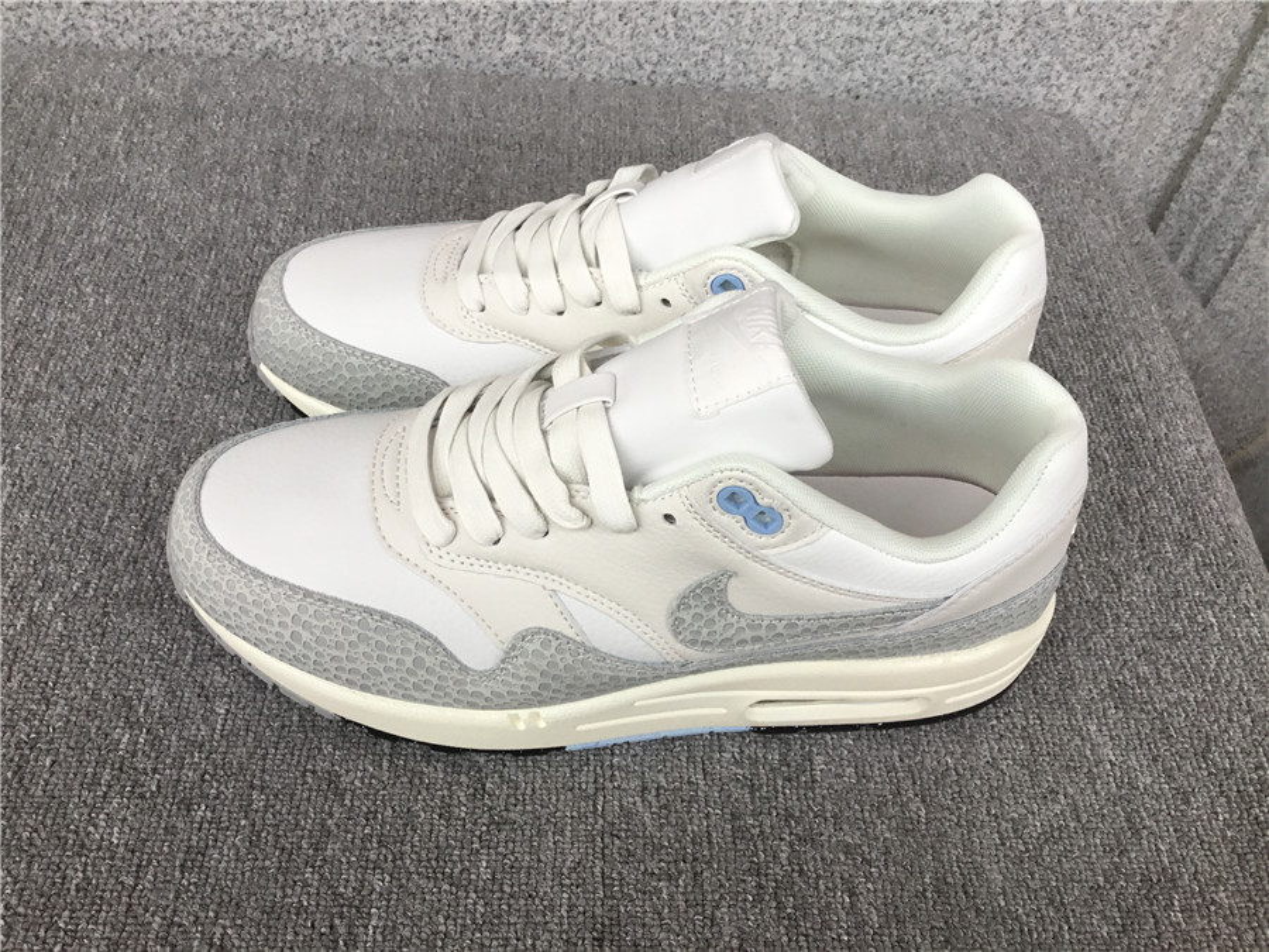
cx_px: 634
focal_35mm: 31
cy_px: 476
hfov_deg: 58.4
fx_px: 1136
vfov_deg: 45.4
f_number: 2.4
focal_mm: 3.3
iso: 32
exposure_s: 1/100
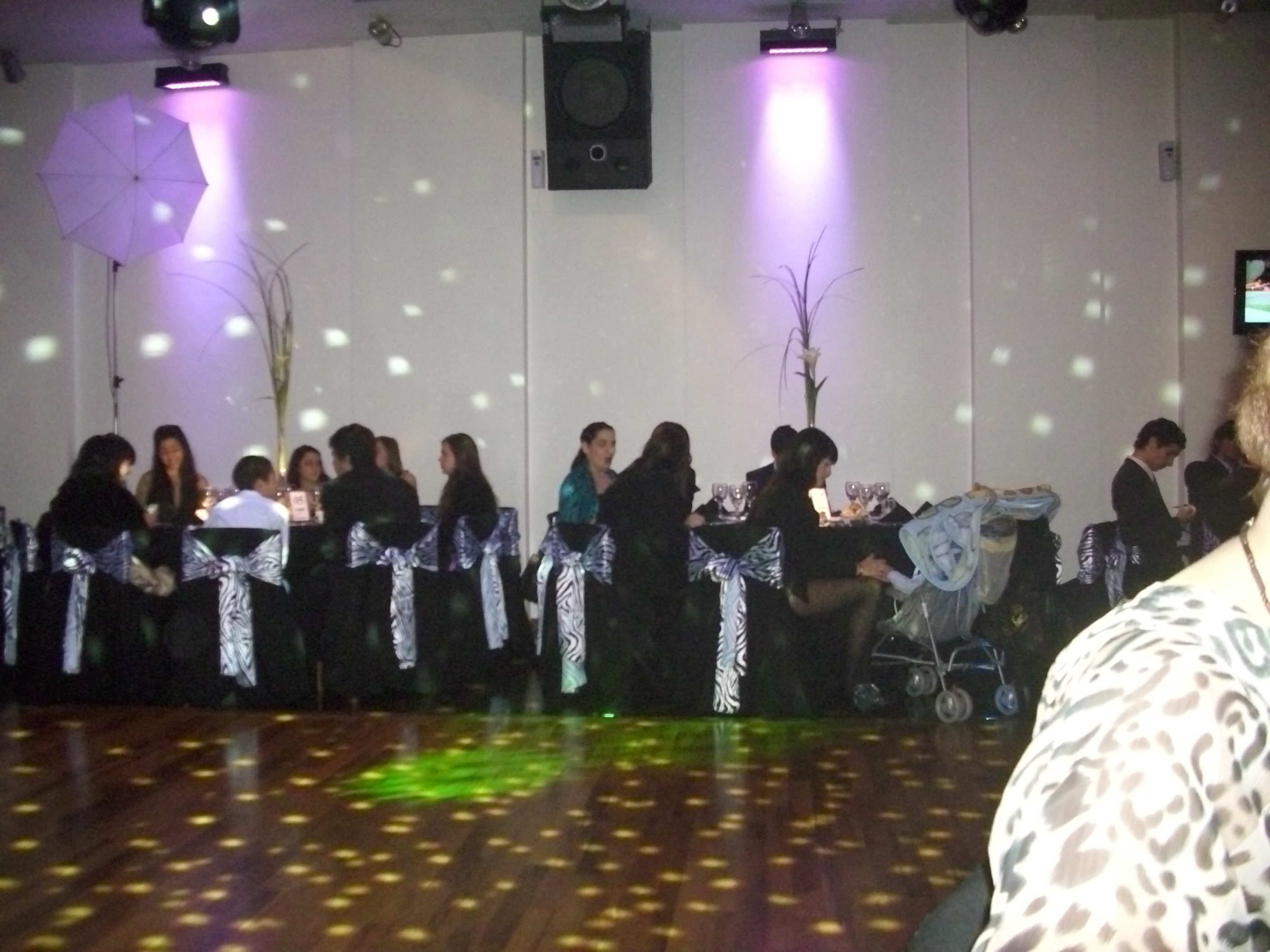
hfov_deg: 58.4
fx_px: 1137
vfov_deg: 45.4
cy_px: 476
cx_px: 635
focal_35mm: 31
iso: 400
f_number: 2.8
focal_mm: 6.2
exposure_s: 1/30
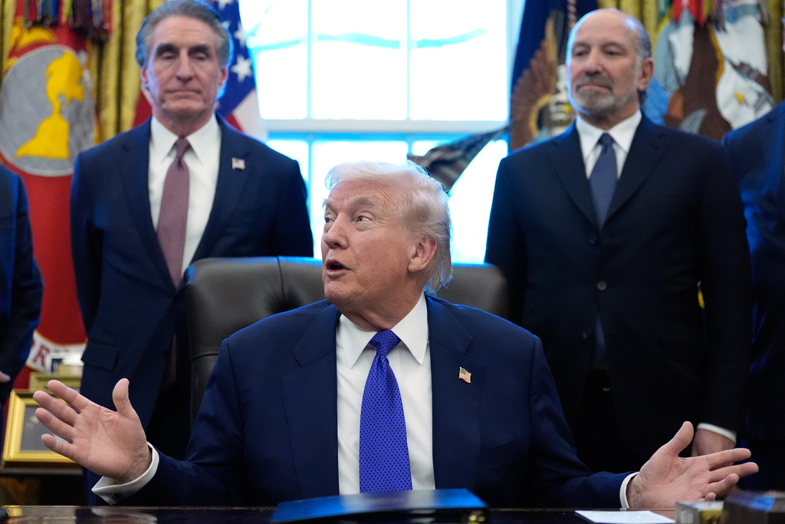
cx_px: 392
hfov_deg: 28.8
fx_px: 1526
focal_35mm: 70
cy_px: 262
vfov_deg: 19.5
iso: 6400
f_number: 2.8
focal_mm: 70
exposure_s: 1/400
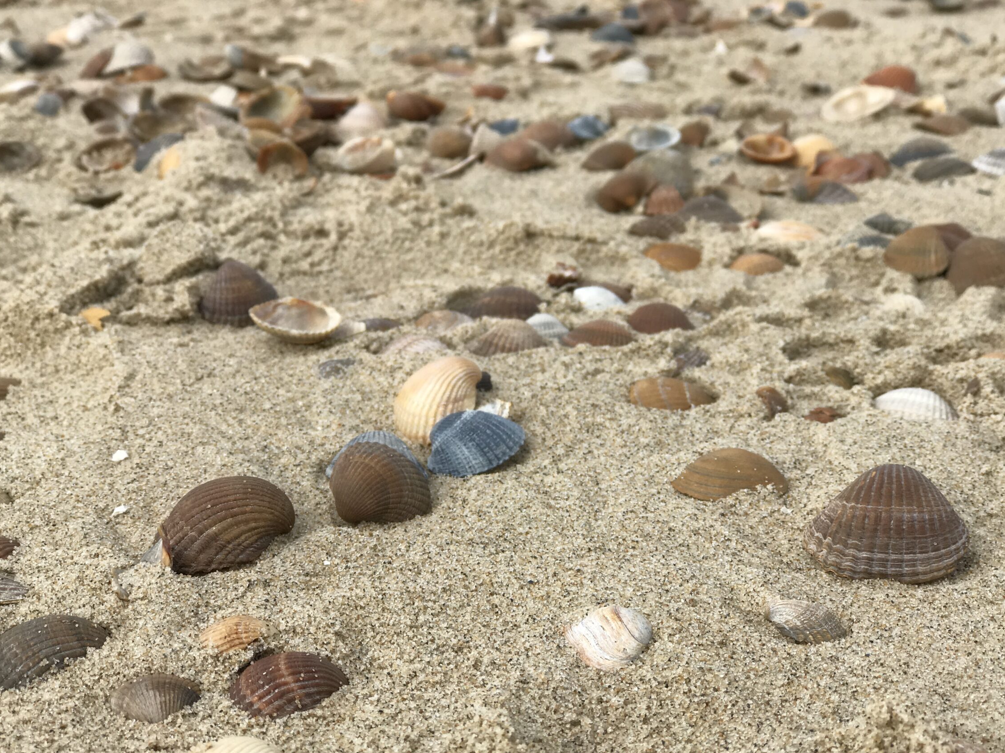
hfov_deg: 29.8
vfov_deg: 22.6
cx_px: 513
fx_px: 1887
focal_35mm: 65
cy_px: 415
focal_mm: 6.6
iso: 20
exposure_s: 1/1030
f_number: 2.8
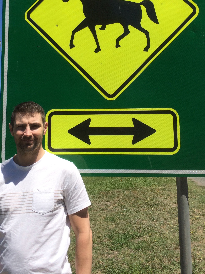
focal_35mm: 43
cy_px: 85
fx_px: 340
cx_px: 92
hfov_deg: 33.6
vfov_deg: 43.1
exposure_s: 1/2564
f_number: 2.2
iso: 32
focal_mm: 4.15
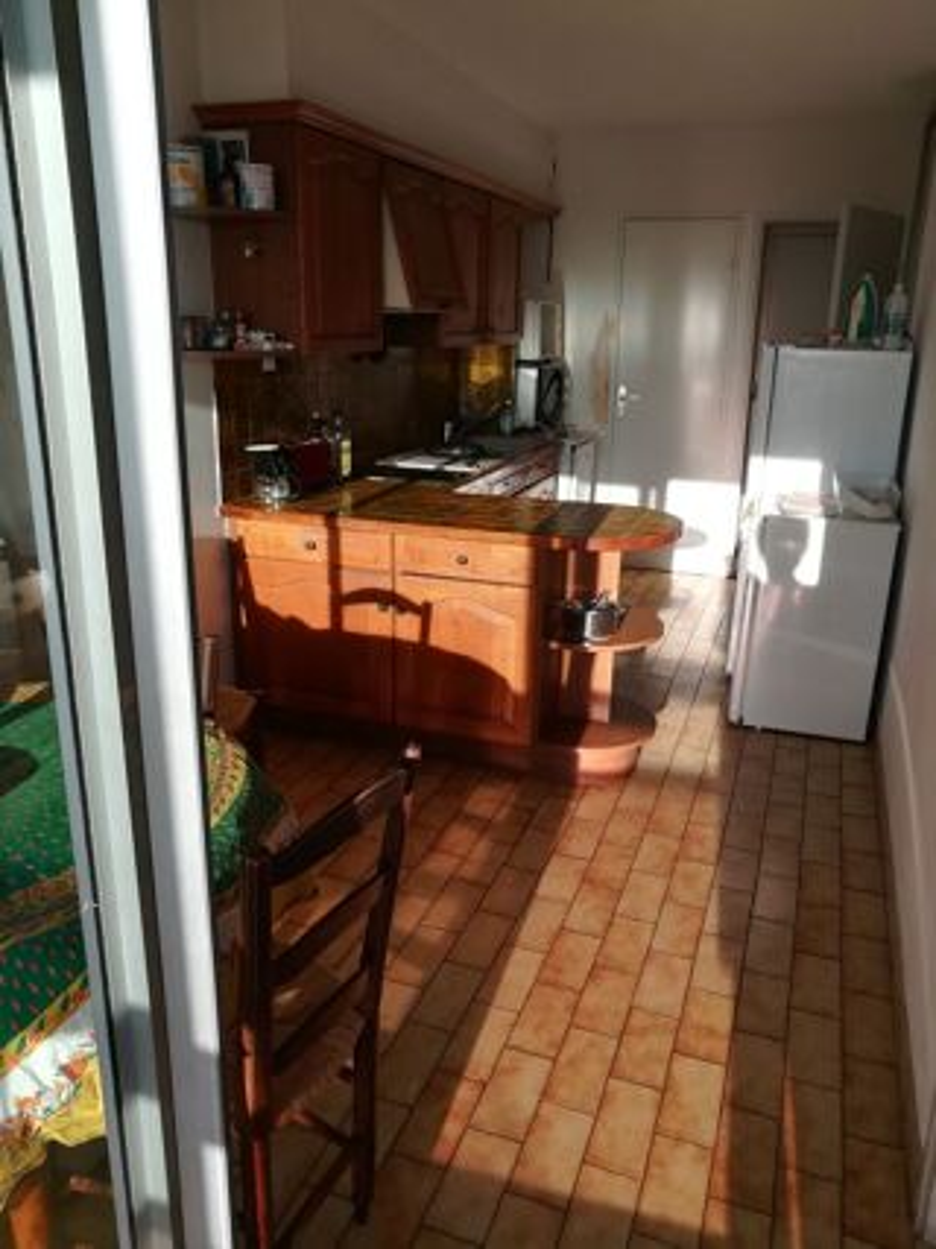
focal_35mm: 26
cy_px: 624
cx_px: 468
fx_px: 938
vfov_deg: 67.3
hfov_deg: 53.0
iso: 50
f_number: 2.2
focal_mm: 3.83
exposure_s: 1/260
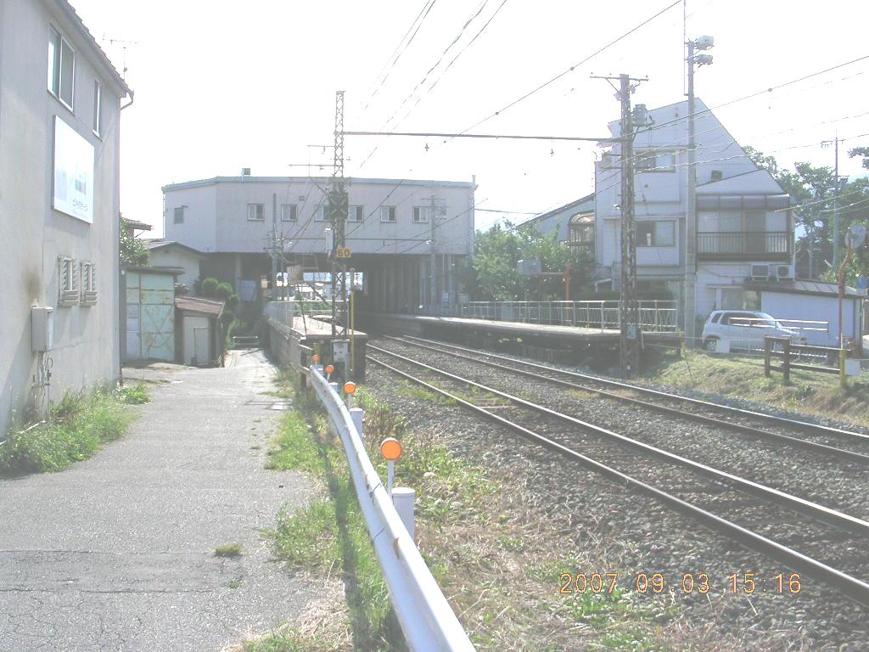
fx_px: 954
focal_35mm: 38
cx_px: 434
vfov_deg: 37.7
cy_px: 326
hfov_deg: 49.0
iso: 50
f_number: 5.6
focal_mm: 5.8
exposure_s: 1/500
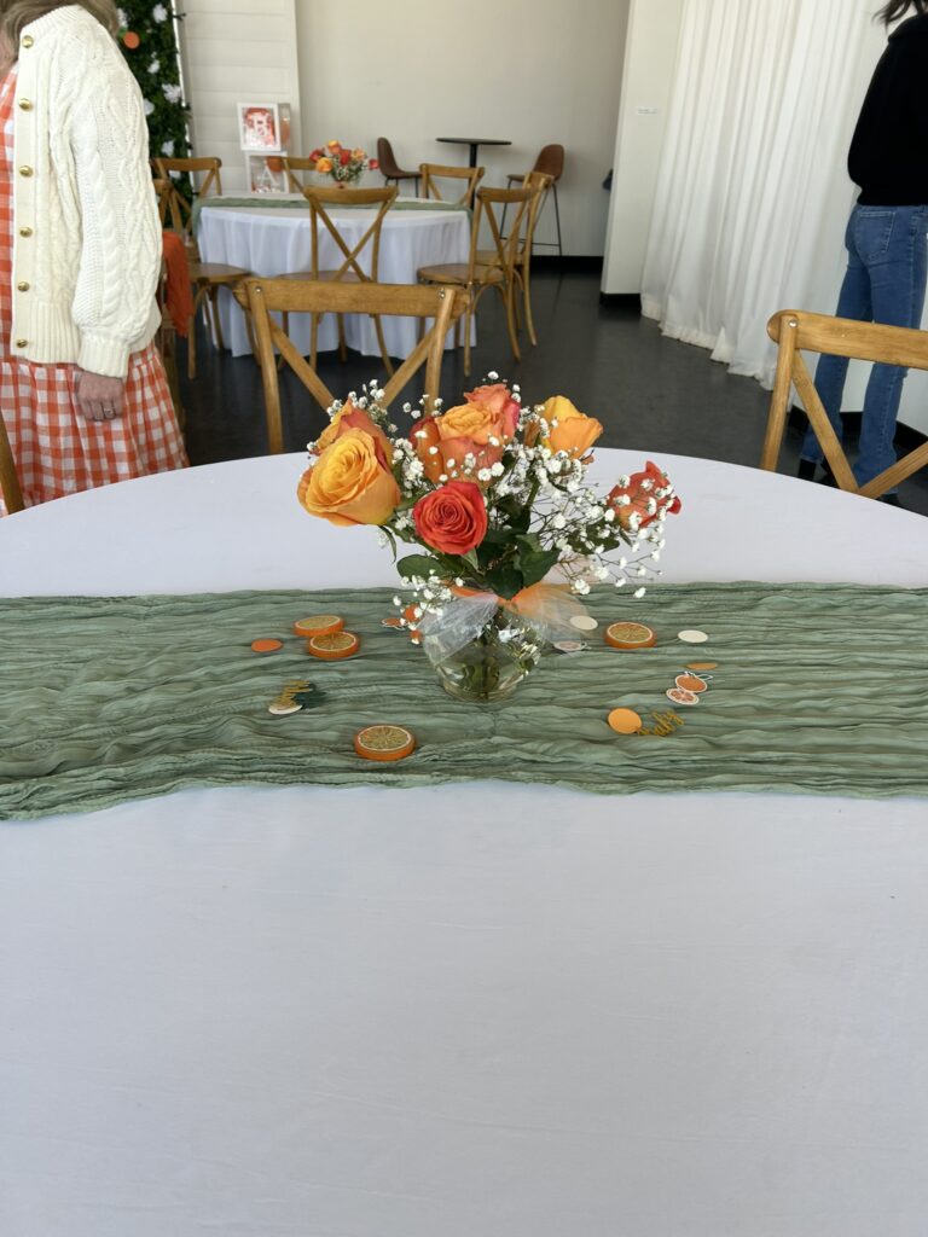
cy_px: 618
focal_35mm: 26
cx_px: 464
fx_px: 929
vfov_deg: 67.3
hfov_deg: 53.1
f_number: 1.5
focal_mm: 5.7
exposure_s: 1/120
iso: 32
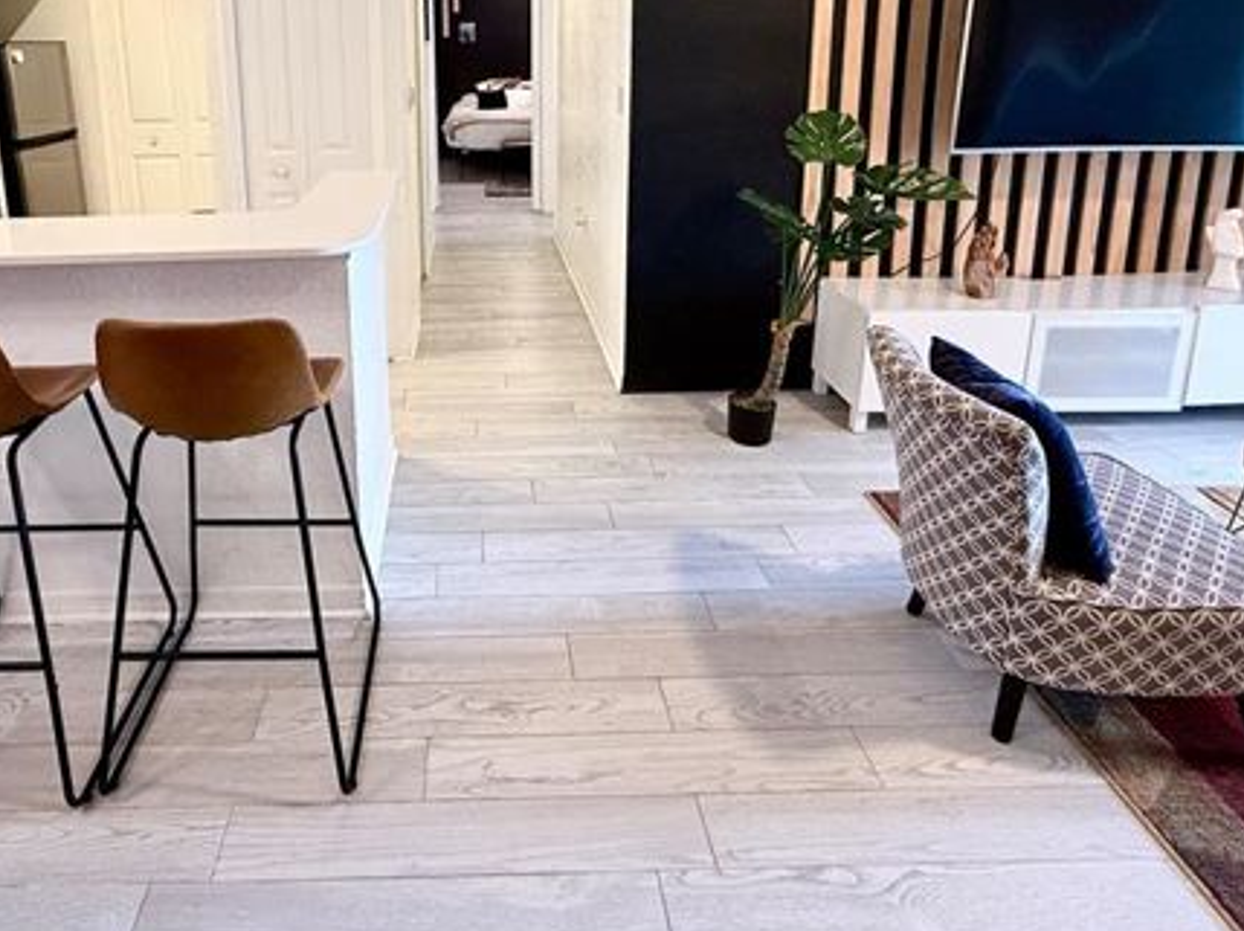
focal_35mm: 23
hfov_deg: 73.0
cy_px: 203
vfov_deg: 55.2
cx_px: 483
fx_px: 826
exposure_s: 1/60
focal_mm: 2.22
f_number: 2.2
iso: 400
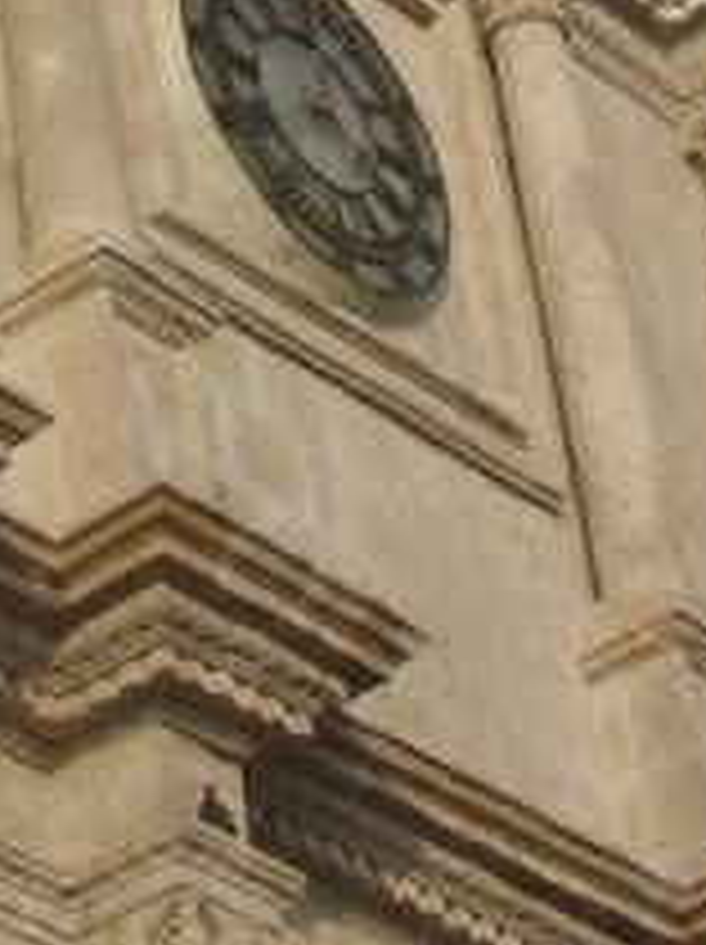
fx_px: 3951
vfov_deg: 13.2
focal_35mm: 145
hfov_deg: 10.0
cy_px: -274
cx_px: -252
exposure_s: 1/249
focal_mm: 5.8
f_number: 5.6
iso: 100
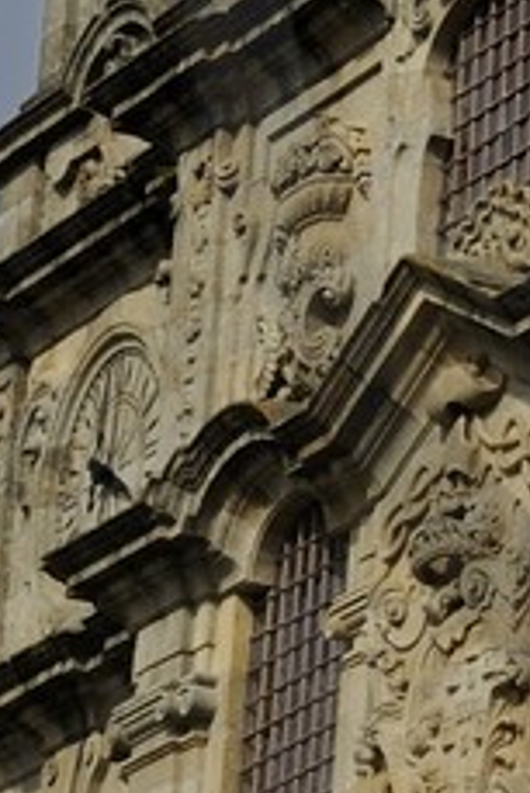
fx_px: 6460
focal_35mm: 293
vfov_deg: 7.0
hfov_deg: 4.6
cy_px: -125
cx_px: 1237
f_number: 18
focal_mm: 42
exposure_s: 1/160
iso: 200
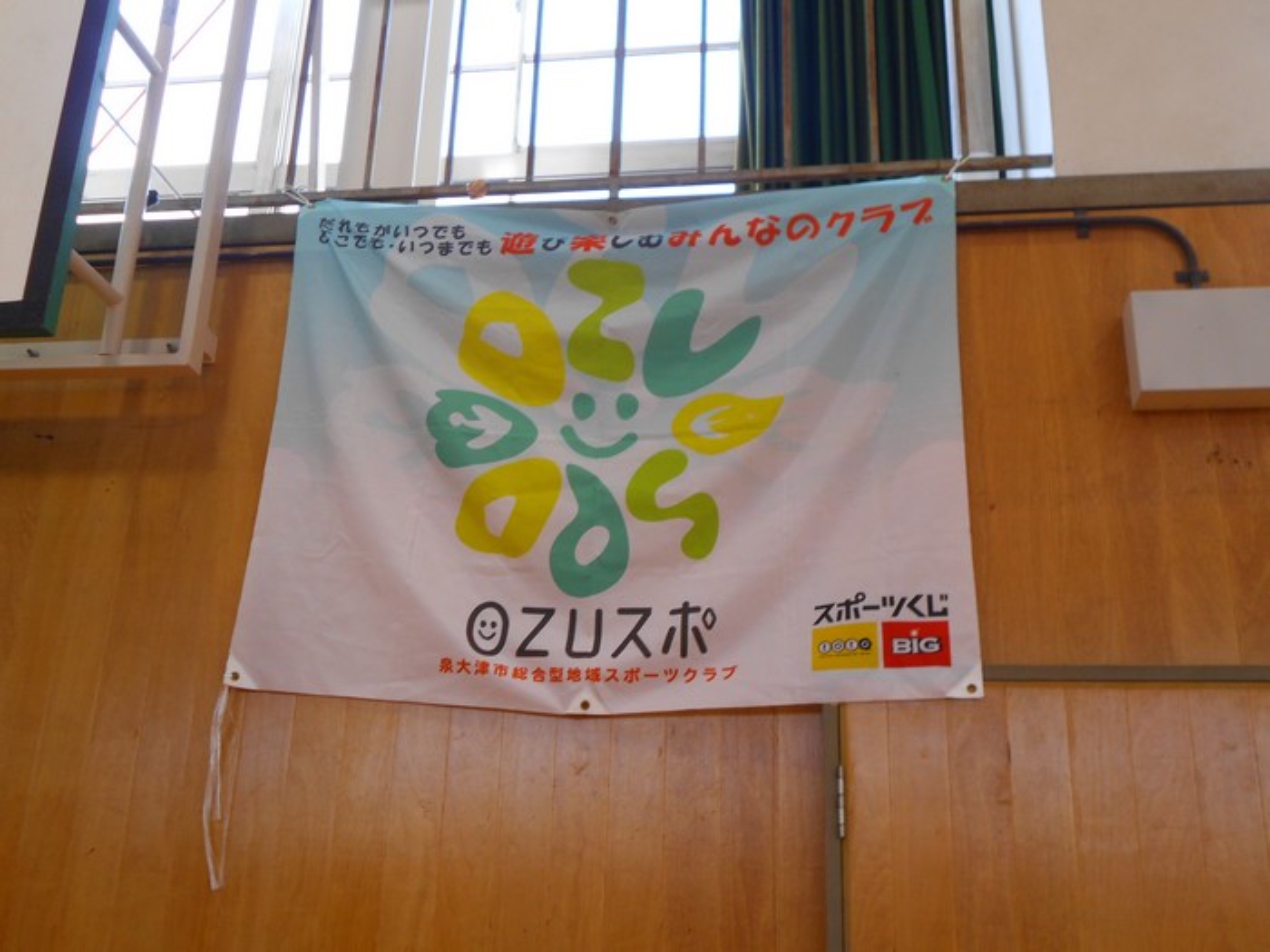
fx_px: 1431
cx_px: 635
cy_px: 476
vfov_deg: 36.8
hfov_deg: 47.9
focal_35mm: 39
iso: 125
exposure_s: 1/30
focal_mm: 6.7
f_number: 3.9
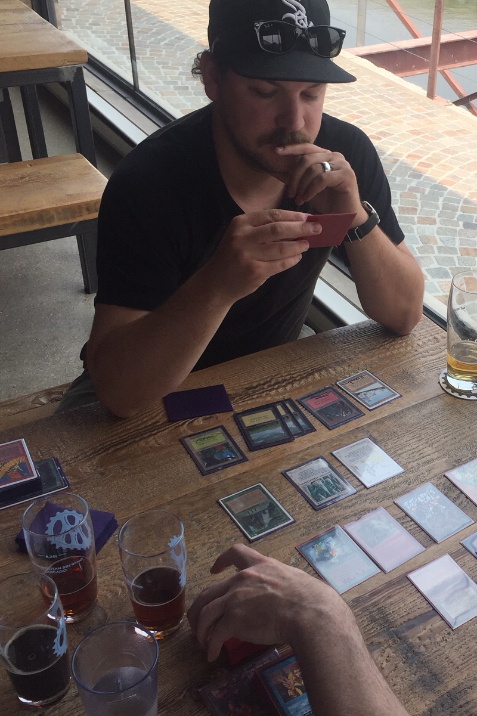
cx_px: 401
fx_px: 815
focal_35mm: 41
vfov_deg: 47.4
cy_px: 355
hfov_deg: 31.5
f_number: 2.2
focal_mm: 4.15
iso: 32
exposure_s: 1/638
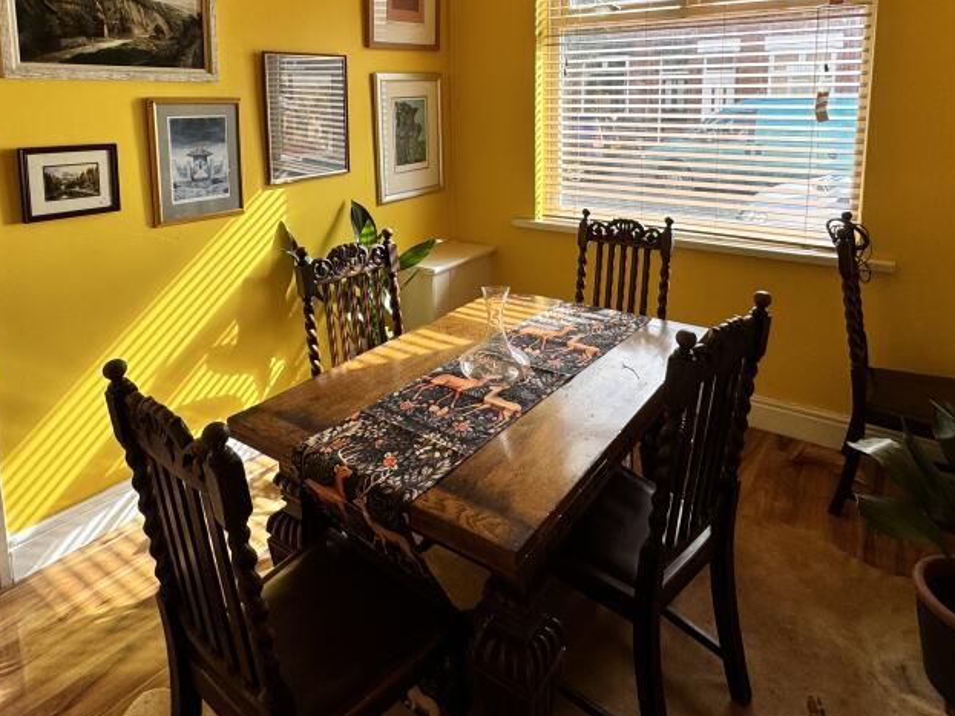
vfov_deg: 56.1
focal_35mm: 23
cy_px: 184
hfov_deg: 73.9
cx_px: 474
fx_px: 634
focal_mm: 2.22
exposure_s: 1/228
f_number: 2.2
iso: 40
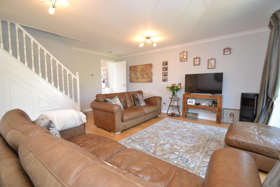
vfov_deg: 77.3
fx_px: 117
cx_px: 140
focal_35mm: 15
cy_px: 94
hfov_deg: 100.4
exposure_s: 1/60
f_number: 3.5
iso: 500
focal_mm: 10
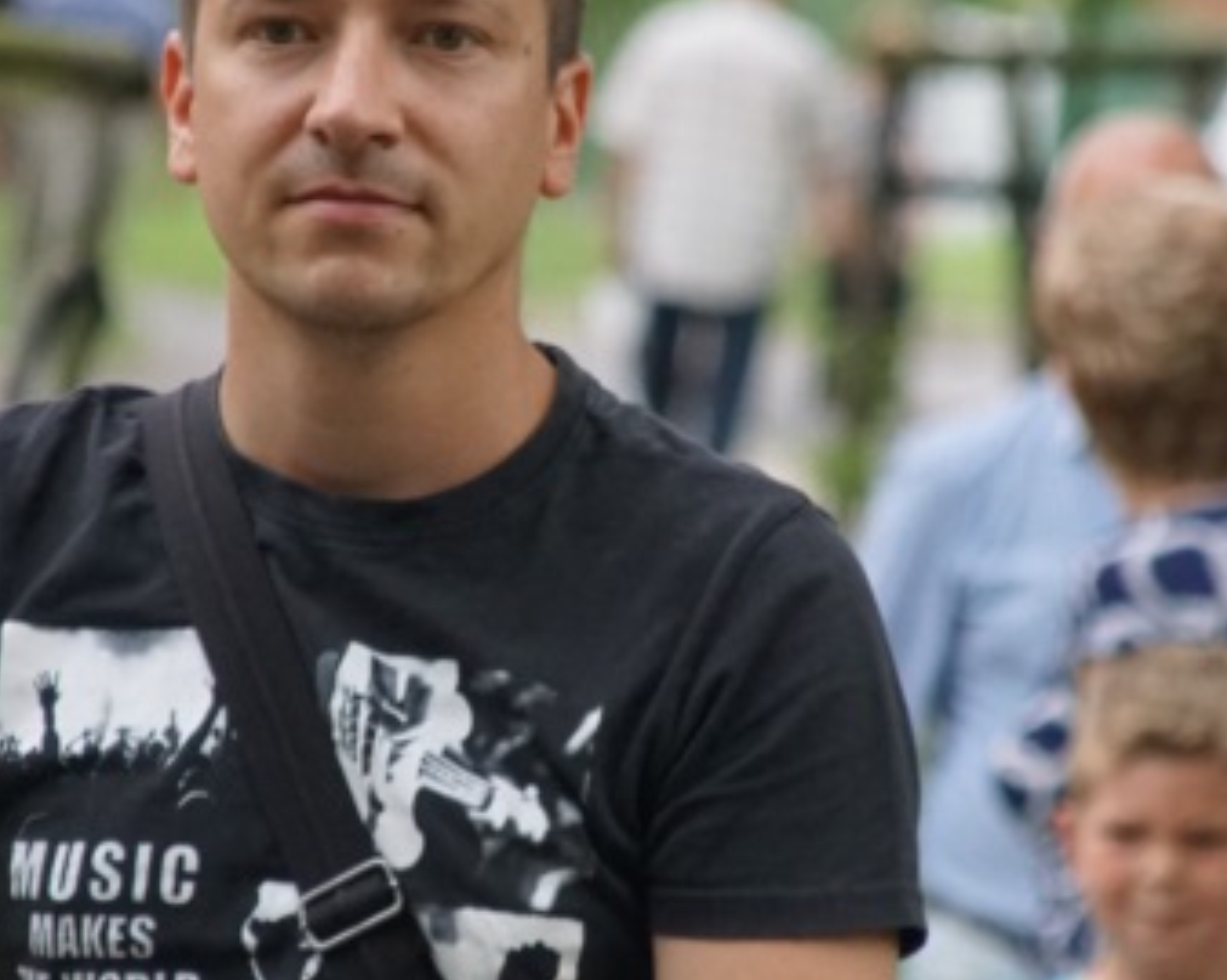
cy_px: 599
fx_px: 24273
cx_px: 572
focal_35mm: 669
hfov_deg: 2.9
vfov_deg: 2.3
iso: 1600
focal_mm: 160
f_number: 6.3
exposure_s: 1/250
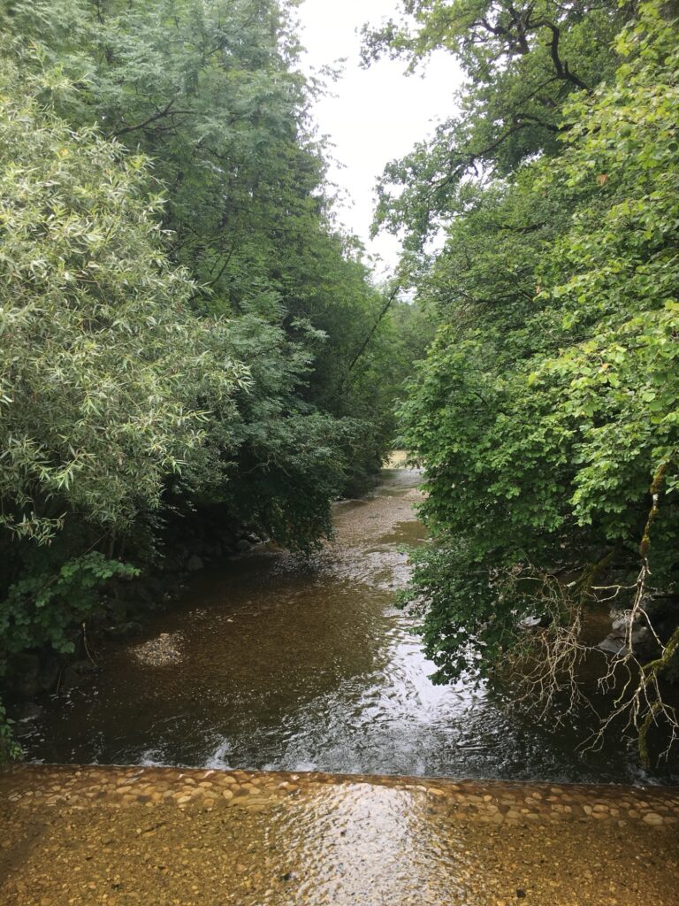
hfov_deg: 48.2
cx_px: 340
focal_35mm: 29
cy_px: 453
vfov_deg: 61.7
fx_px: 758
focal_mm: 4.15
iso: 25
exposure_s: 1/394
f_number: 2.2
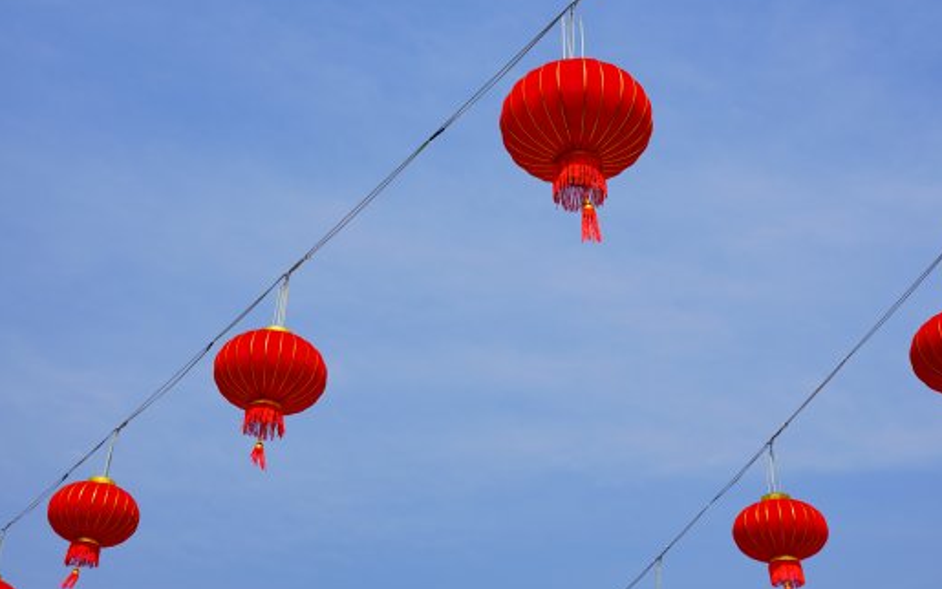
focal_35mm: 46
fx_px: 1181
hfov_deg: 43.5
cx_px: 468
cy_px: 269
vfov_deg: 28.0
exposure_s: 1/400
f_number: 8
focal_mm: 38
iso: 50
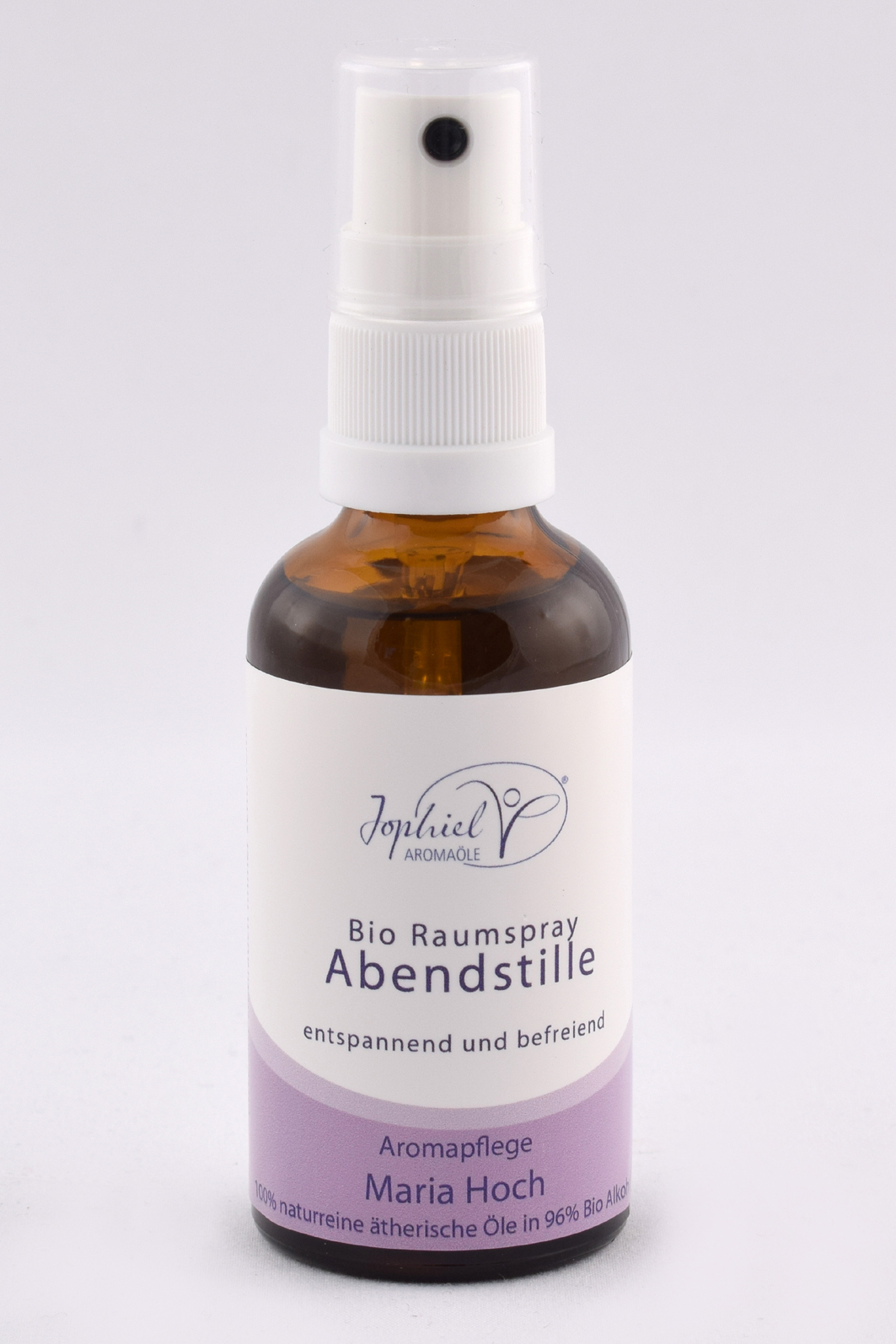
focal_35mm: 82
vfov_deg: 24.6
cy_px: 672
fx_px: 3080
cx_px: 448
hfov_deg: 16.5
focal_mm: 55
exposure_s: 1/125
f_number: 11
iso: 200
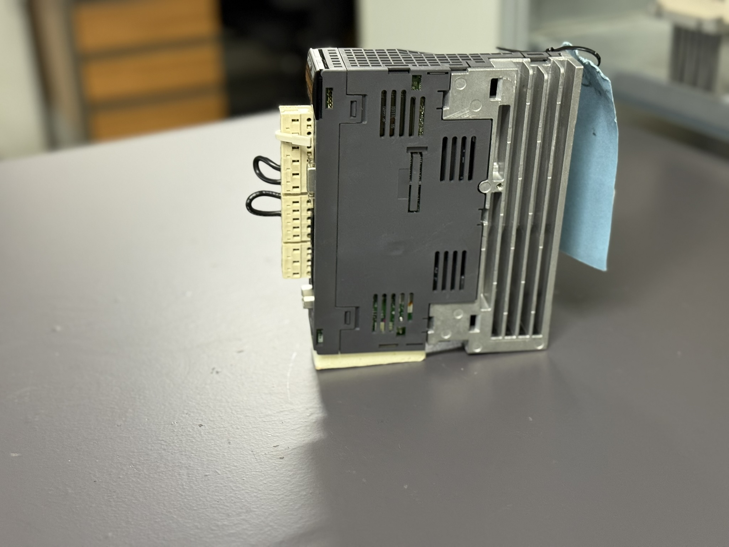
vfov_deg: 30.3
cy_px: 274
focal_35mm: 48
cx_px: 364
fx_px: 1011
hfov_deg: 39.7
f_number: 1.78
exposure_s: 1/50
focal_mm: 6.76
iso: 250
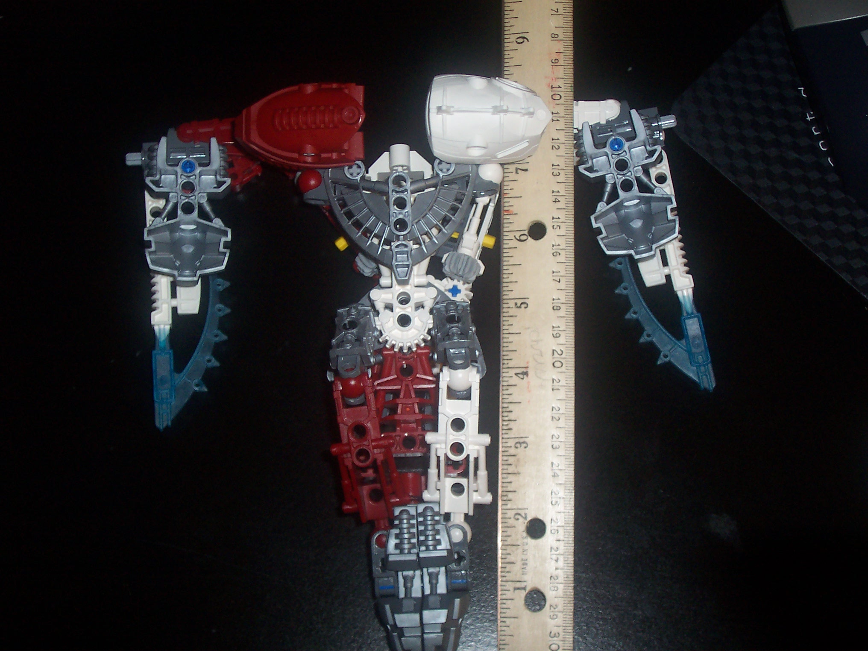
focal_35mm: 57
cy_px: 326
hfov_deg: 33.8
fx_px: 1429
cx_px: 434
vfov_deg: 25.7
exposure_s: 1/60
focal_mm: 8.6
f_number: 3.4
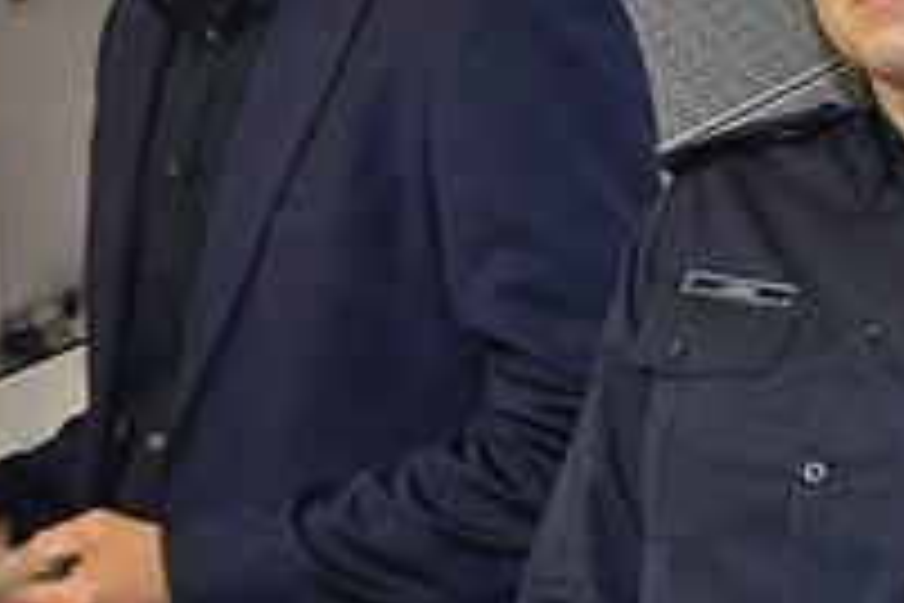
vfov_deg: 9.3
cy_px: 158
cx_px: 1259
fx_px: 3716
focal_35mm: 148
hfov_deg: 13.3
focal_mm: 22
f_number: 4
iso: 800
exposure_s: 1/60
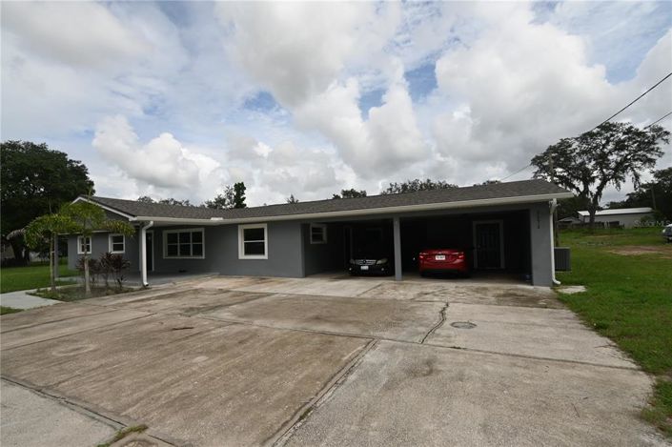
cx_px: 336
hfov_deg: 100.4
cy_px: 224
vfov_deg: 77.2
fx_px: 280
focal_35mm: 15
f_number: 11
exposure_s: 1/200
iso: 100
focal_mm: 10
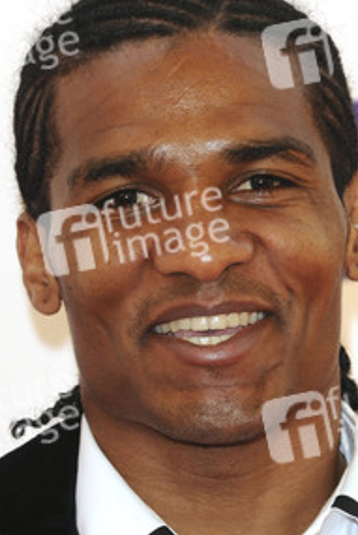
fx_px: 4837
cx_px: 188
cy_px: 325
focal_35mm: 325
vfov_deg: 6.3
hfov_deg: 4.2
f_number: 5.6
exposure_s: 1/200
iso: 200
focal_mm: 155
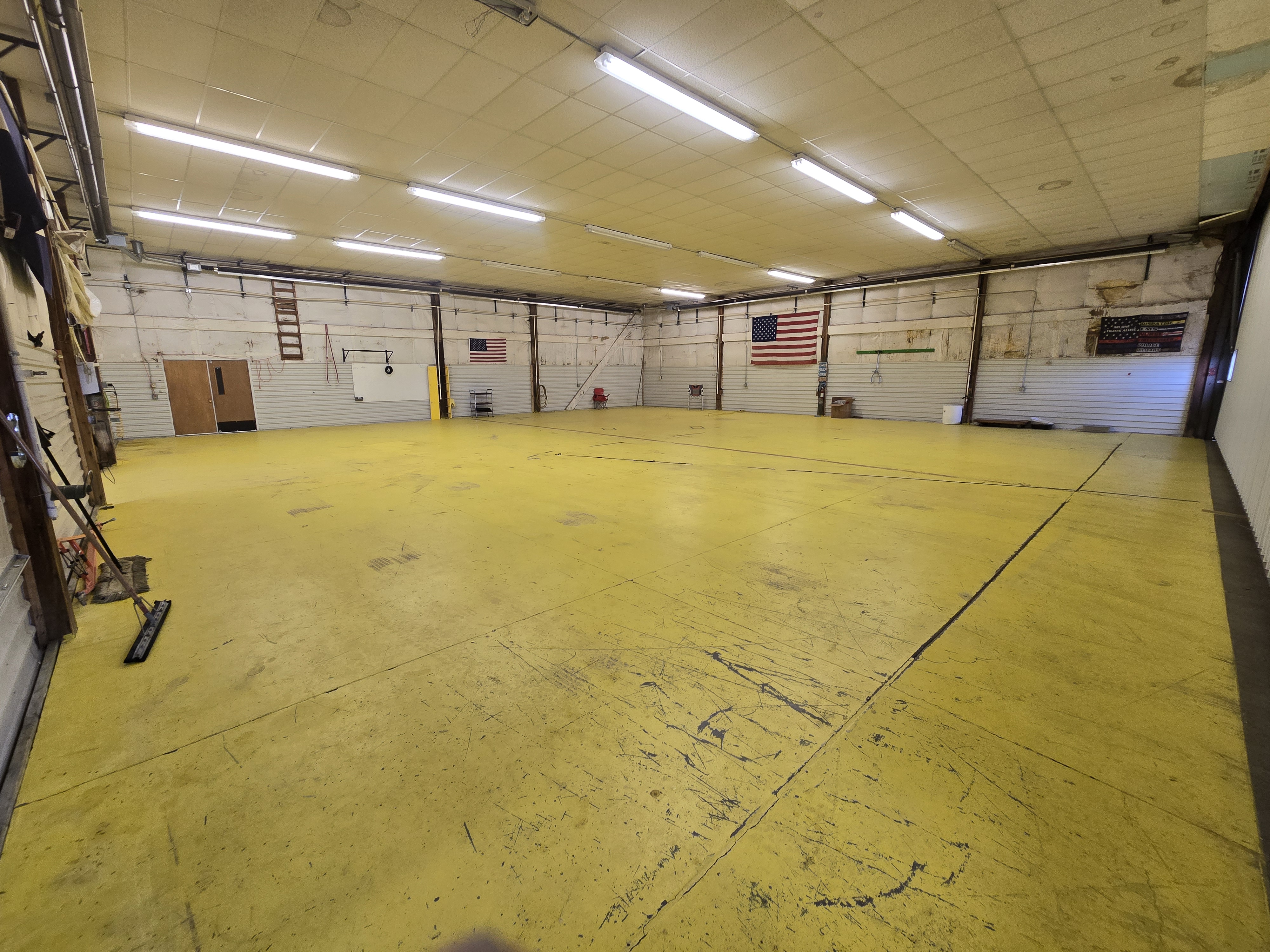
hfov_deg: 106.2
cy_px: 476
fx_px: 477
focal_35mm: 13
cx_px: 635
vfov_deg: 89.9
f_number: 2.2
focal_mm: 2.2
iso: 80
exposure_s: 1/60
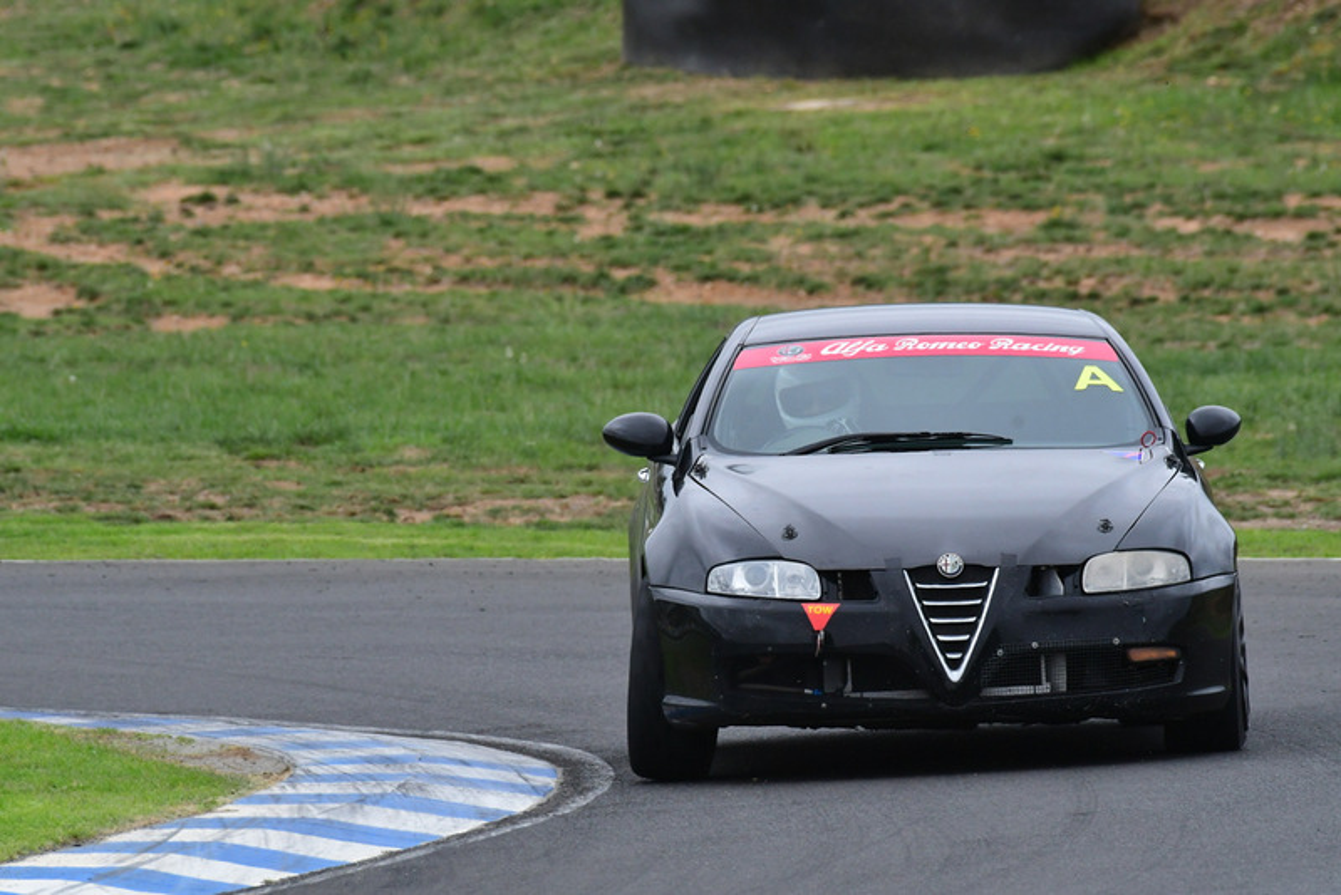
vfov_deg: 1.8
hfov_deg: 2.7
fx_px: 27946
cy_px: 448
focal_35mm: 750
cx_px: 670
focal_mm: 500
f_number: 11
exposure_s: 1/640
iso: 1250
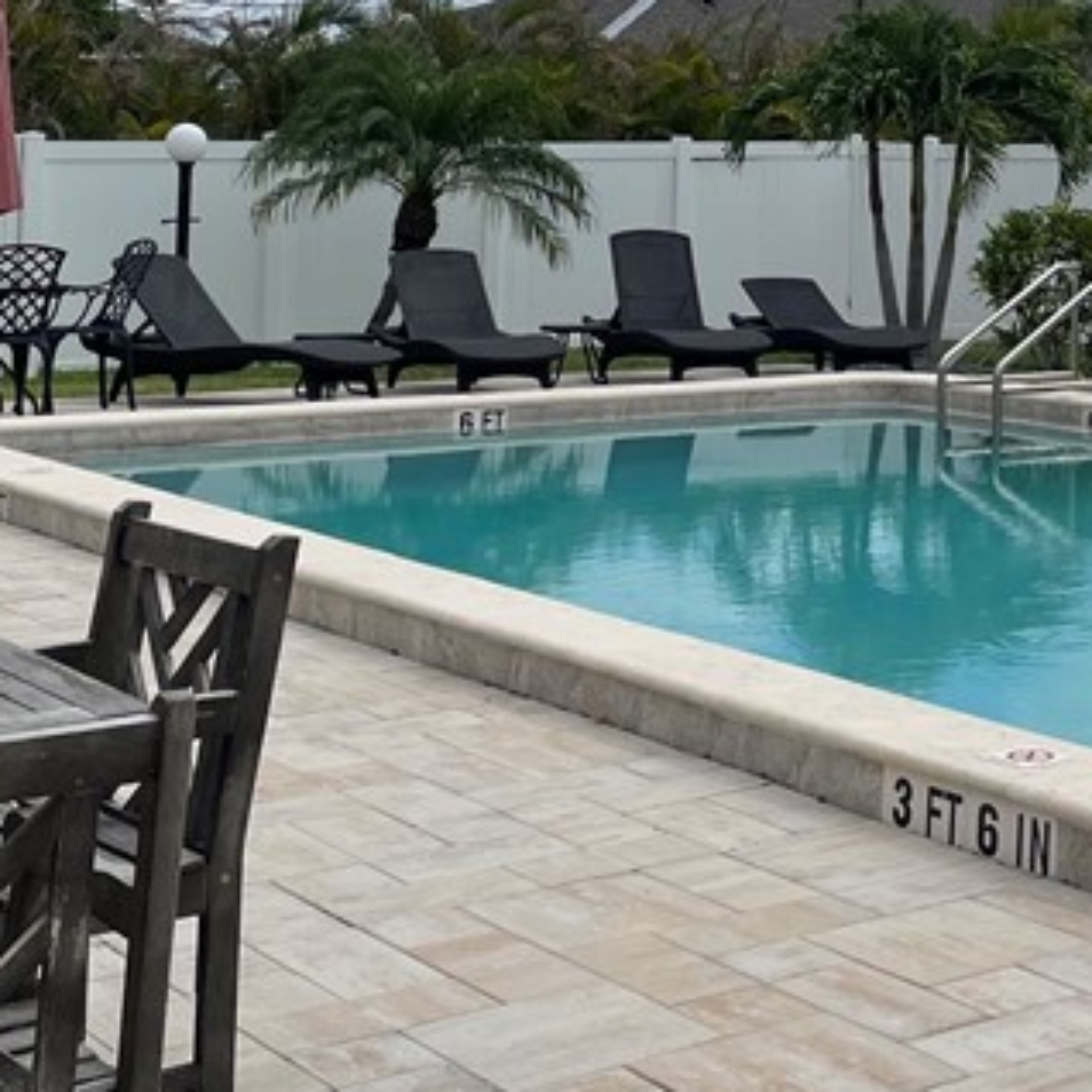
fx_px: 2641
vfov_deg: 22.6
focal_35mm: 74
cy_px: 31
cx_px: 1116
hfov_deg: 22.4
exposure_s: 1/5814
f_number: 1.6
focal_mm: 4.2
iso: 32
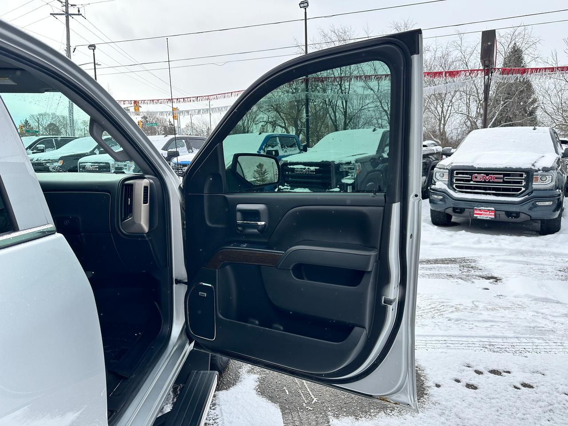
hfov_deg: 71.6
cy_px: 213
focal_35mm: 24
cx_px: 284
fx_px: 394
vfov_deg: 56.8
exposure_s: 1/3247
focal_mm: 6.86
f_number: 1.78
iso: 80
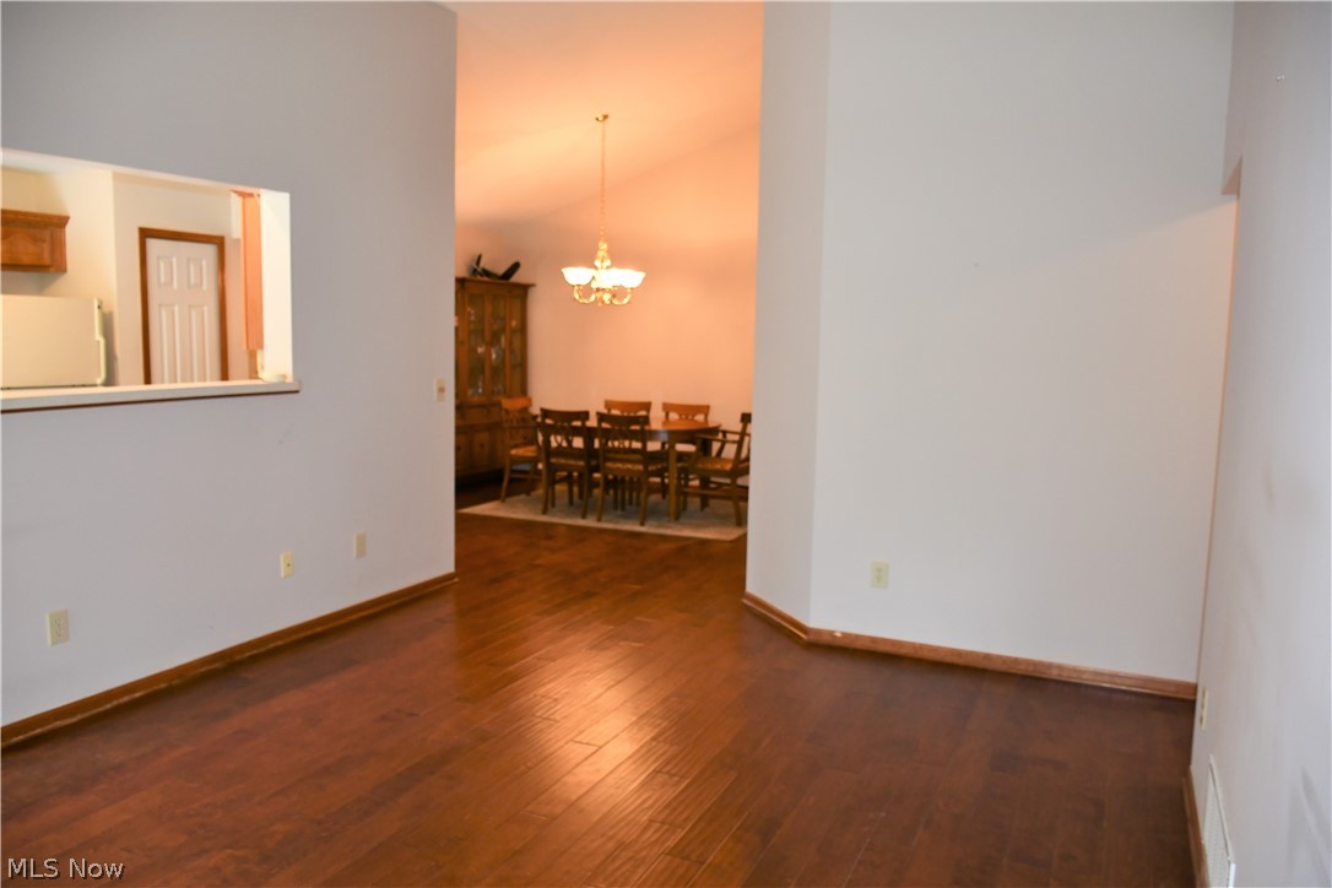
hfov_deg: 67.4
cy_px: 444
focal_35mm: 27
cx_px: 666
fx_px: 999
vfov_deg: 47.9
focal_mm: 18
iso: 560
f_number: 3.5
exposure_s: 1/60
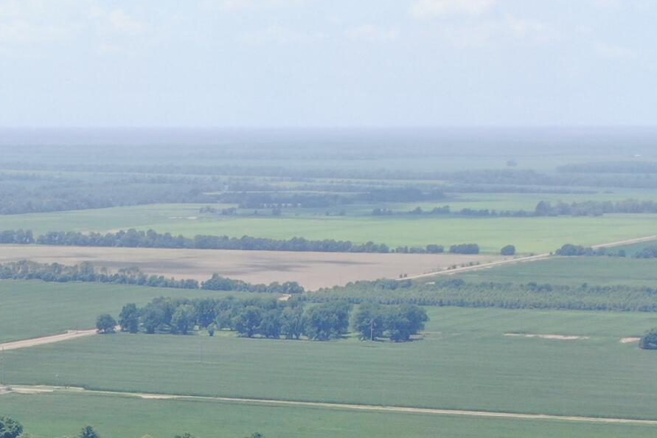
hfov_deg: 13.9
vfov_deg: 9.2
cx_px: 156
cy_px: 560
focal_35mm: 147
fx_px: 2683
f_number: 3.5
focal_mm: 7.23
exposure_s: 1/500
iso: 100
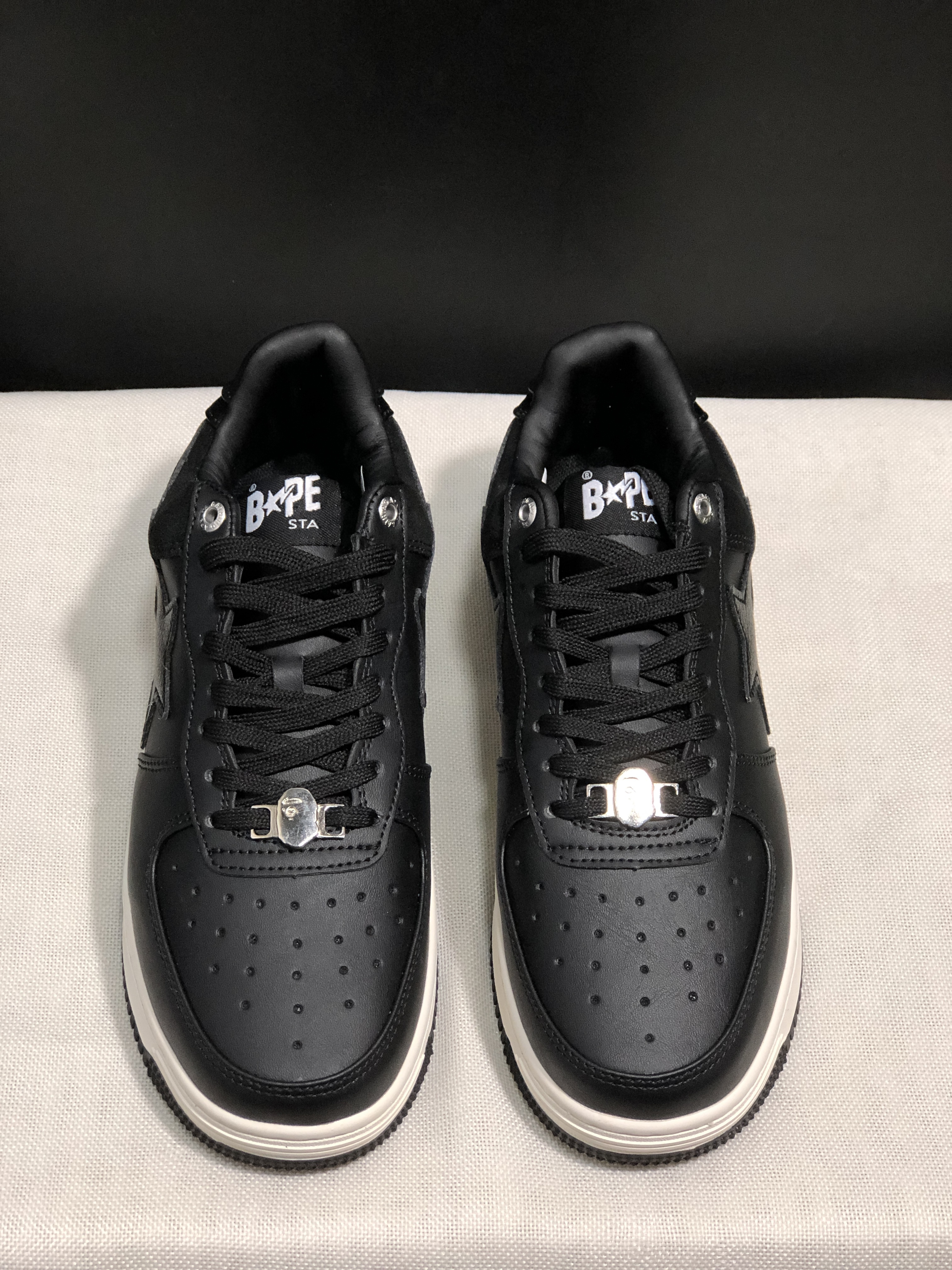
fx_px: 2090
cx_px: 476
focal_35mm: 57
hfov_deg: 25.7
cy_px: 635
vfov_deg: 33.8
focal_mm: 6.6
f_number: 2.8
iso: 100
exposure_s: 1/30
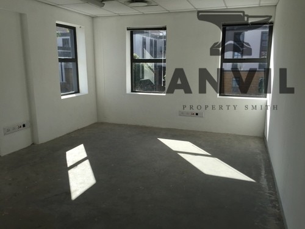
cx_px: 152
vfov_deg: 48.2
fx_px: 256
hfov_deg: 61.7
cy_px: 114
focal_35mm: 29
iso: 32
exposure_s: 1/989
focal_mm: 4.15
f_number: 2.2
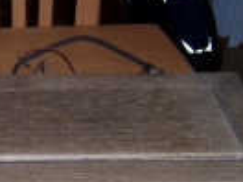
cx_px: -59
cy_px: 164
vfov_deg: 13.5
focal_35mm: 109
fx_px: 765
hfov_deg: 17.1
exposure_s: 1/60
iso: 80
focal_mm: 6.2
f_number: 2.8
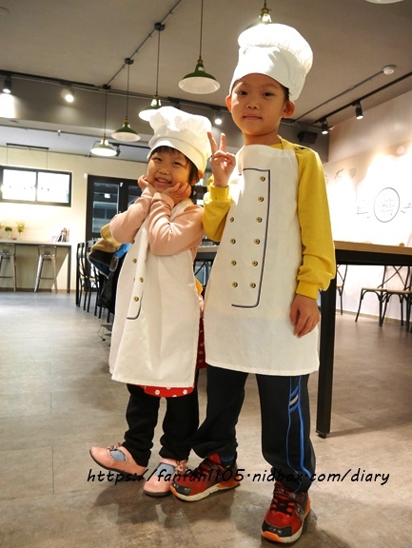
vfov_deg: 69.3
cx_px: 203
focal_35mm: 25
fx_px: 396
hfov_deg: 54.9
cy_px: 272
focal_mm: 12
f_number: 3.5
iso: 3200
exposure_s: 1/60
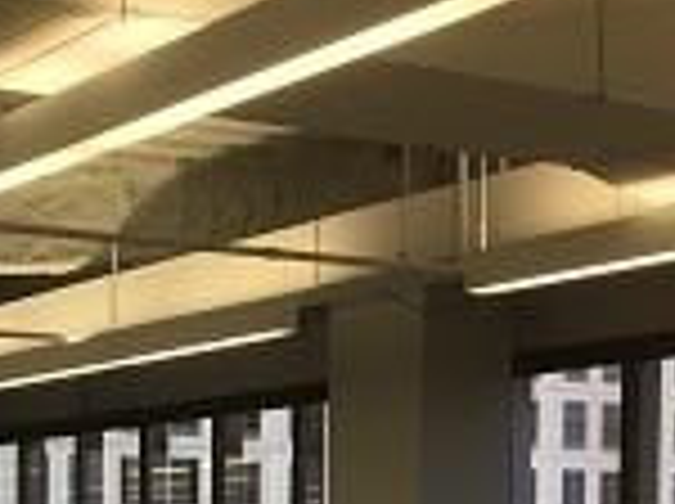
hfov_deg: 20.7
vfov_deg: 16.1
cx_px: -180
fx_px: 1694
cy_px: 650
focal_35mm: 87
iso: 25
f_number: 2.2
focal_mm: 4.15
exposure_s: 1/60
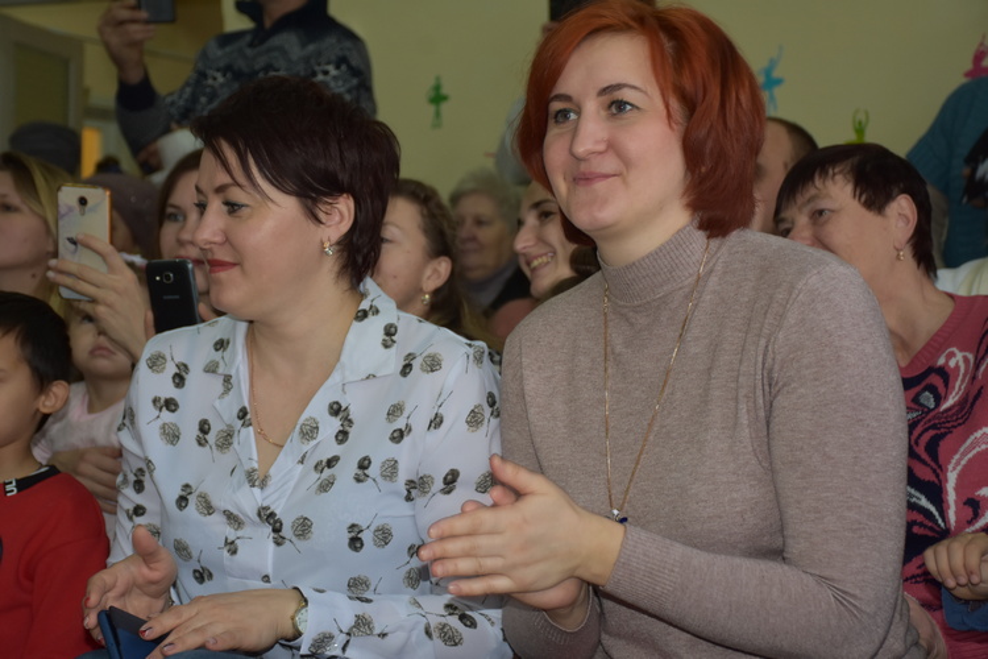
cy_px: 330
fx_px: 1976
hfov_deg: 28.1
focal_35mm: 72
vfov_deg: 18.9
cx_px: 494
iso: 560
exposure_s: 1/60
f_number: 4.5
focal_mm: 48
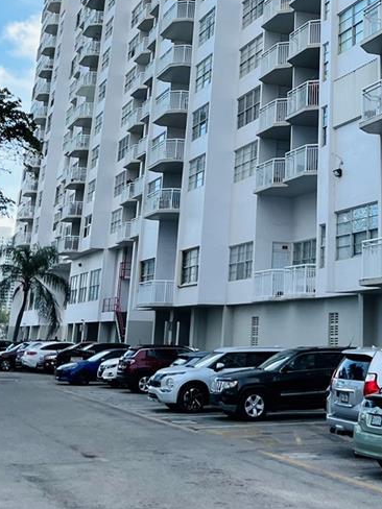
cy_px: -24
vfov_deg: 28.1
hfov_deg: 22.6
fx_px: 942
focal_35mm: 64
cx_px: 308
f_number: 1.6
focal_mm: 5.1
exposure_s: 1/2024
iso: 50
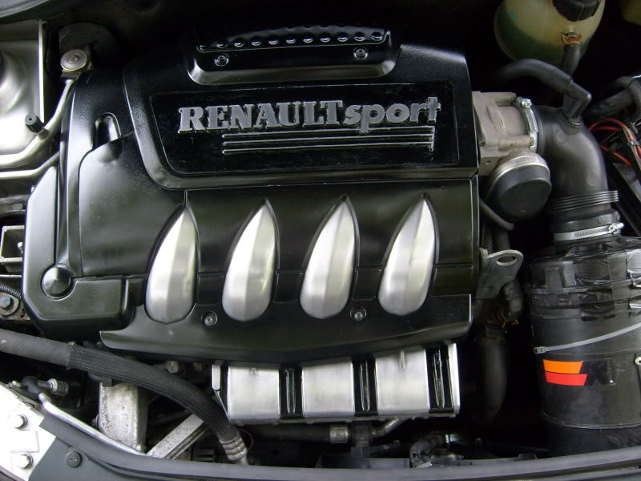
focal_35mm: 35
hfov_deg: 52.6
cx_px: 320
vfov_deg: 40.7
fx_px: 648
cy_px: 240
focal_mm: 5.8
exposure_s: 1/60
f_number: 2.8
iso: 80
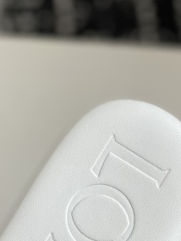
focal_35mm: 146
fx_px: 1017
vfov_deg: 13.5
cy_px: 182
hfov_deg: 10.2
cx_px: 107
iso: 20
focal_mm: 6
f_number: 2
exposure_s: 1/363
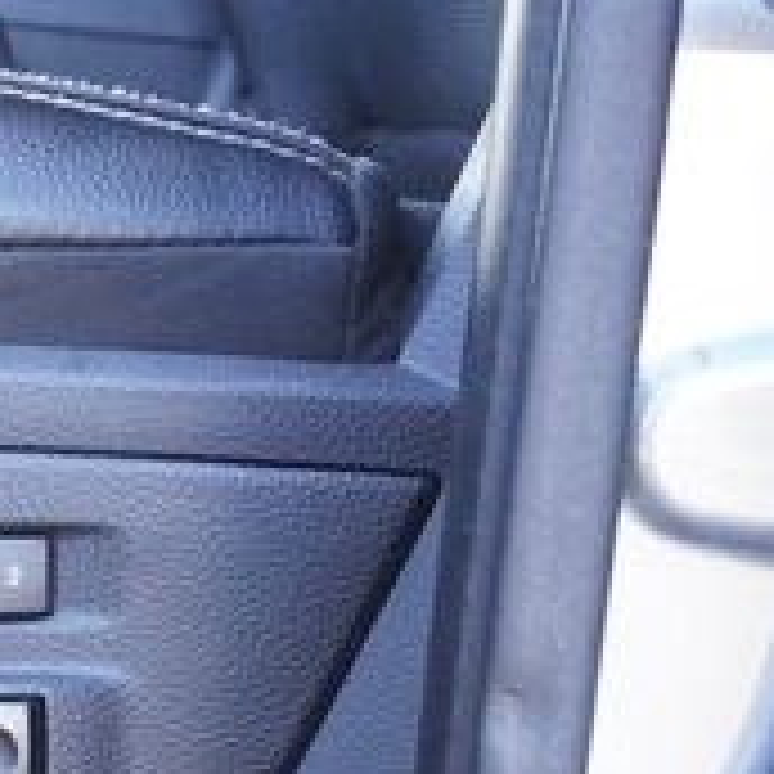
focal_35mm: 138
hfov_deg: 12.1
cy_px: 742
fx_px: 3480
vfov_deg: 12.6
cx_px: -414
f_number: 5.6
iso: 2500
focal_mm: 29
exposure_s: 1/160
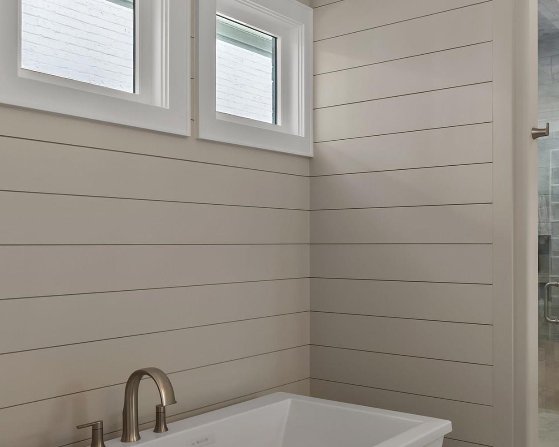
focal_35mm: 37
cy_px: 248
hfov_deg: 48.1
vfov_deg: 40.1
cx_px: 382
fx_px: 612
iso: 250
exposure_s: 1/8
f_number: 8
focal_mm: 16
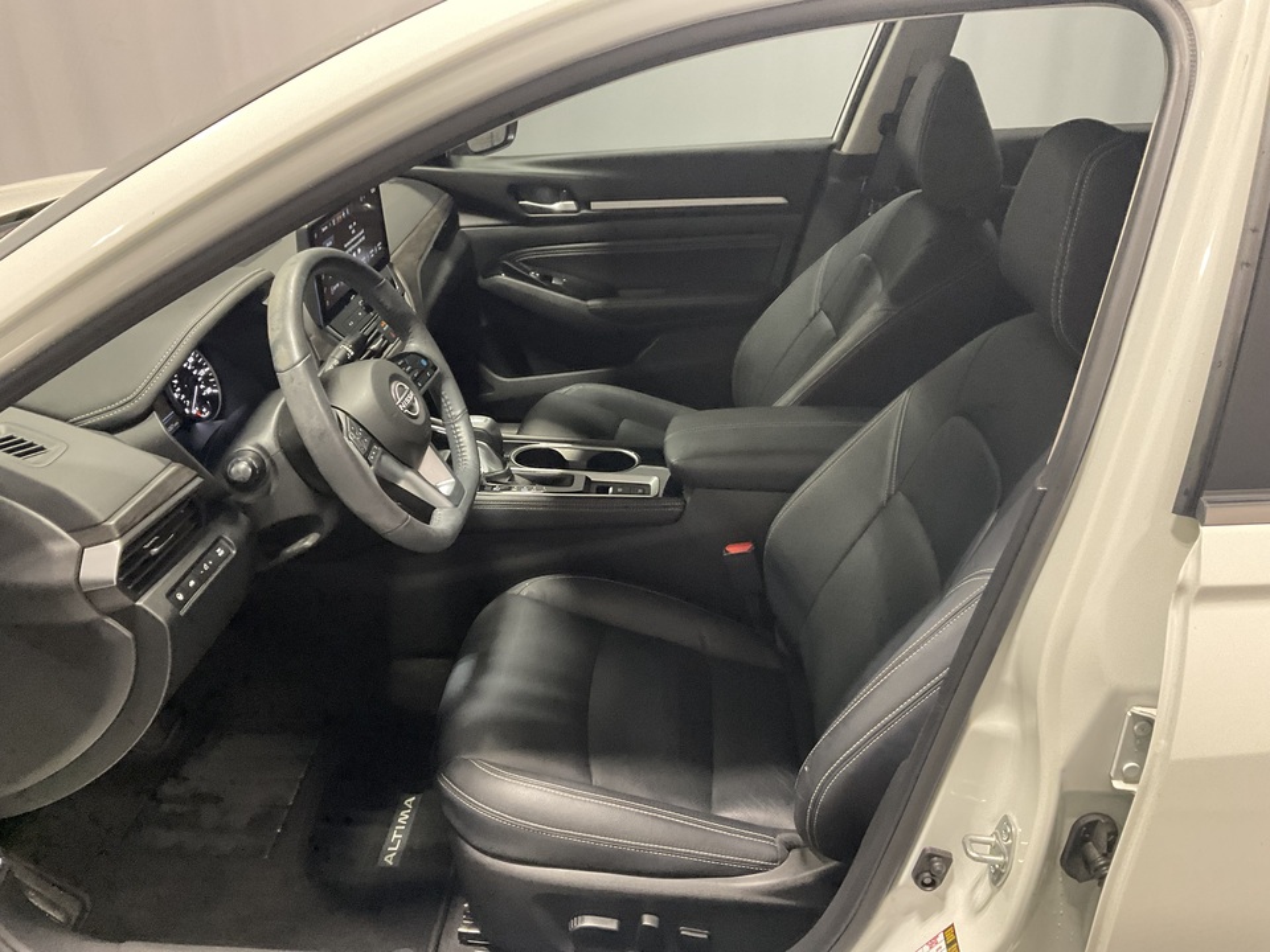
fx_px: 1064
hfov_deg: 61.7
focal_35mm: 29
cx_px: 635
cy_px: 476
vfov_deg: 48.2
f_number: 1.8
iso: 250
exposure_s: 1/60
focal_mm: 3
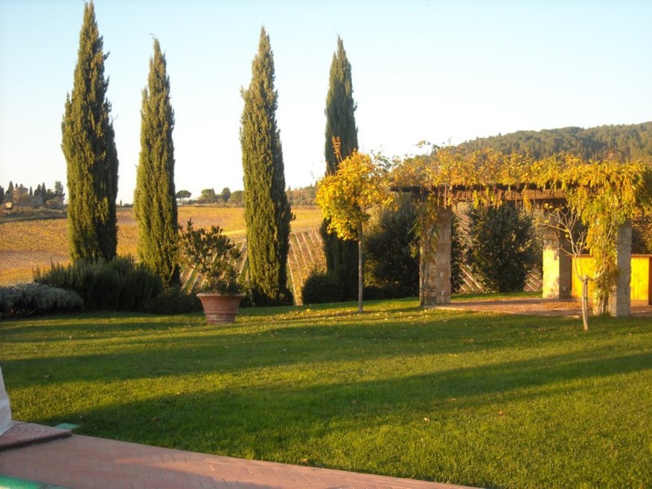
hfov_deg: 35.5
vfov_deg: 27.0
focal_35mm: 54
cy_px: 244
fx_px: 1017
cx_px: 326
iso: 147
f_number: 3.3
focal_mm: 8.85
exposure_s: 1/250
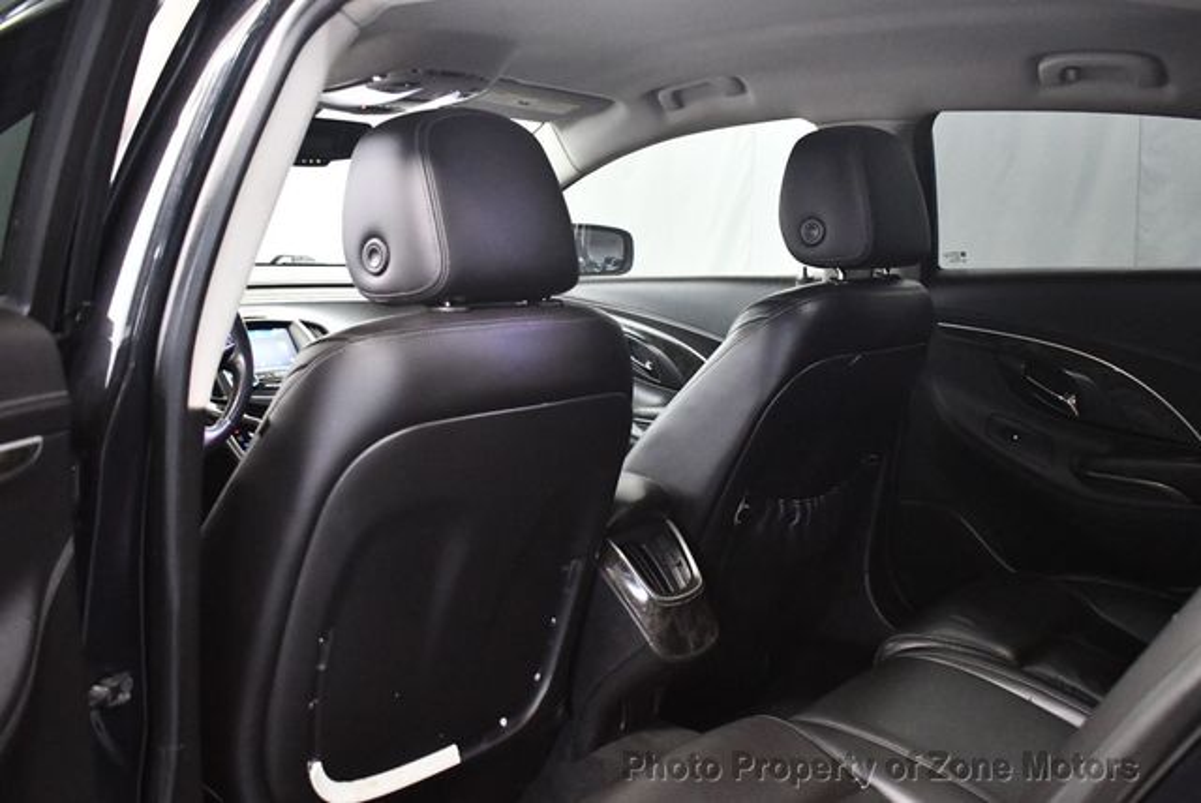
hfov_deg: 53.1
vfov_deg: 36.9
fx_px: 1202
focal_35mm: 36
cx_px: 600
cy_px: 402
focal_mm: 18
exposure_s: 1/60
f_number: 3.5
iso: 5600
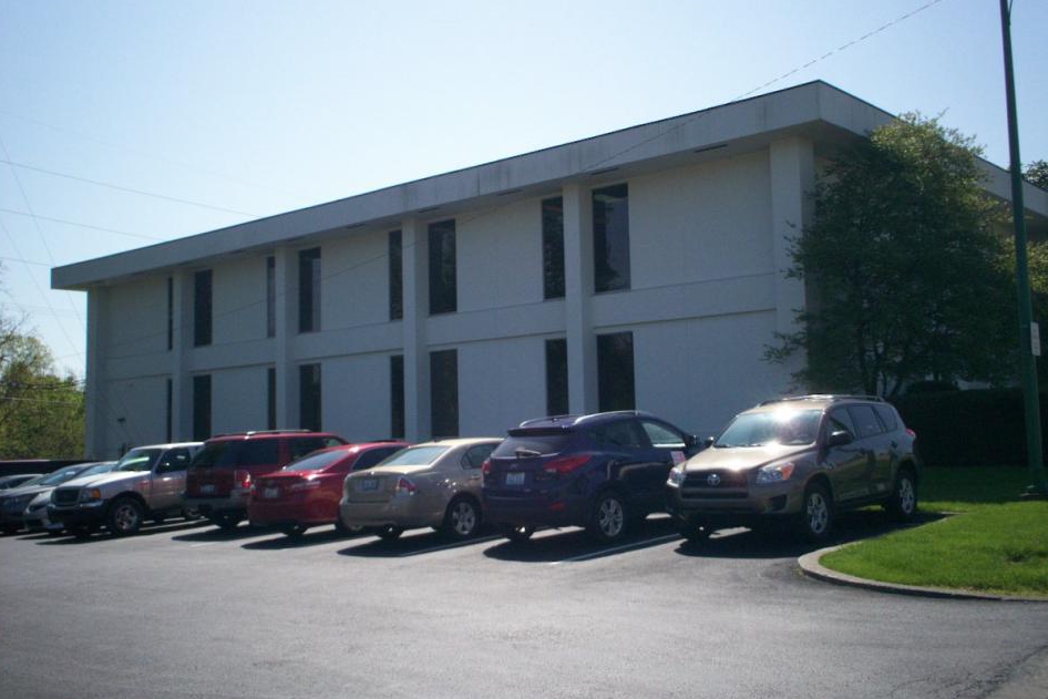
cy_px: 311
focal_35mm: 38
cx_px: 525
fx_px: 1106
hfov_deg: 50.7
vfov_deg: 35.0
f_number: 4.5
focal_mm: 6
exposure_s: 1/744
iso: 100
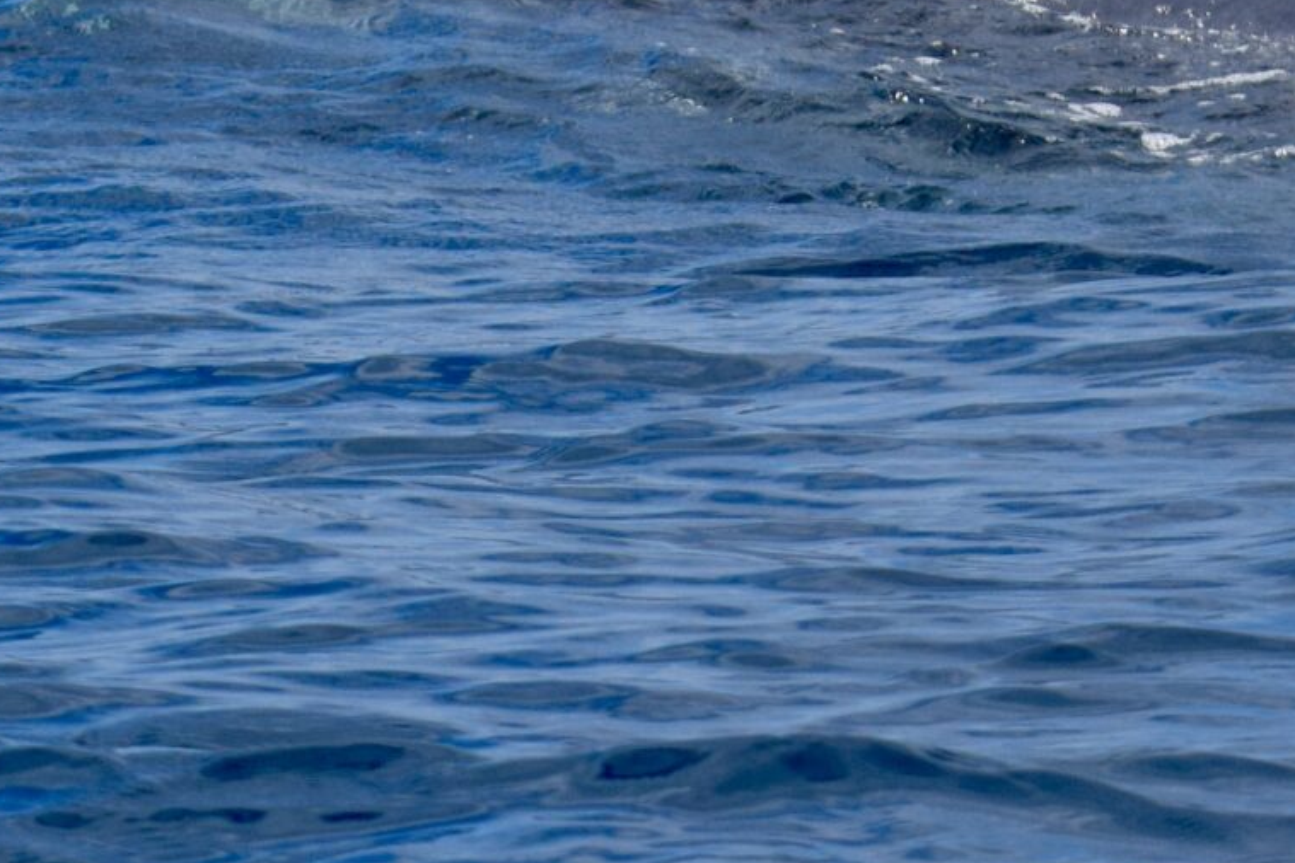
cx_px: 442
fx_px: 11823
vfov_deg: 4.2
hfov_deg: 6.3
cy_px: -419
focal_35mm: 329
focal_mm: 65
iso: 400
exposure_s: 1/1600
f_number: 7.1
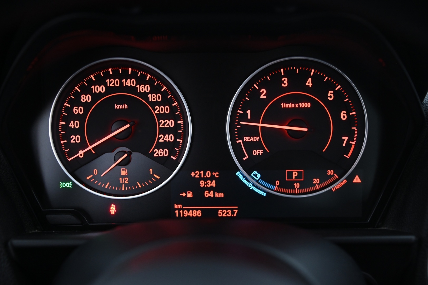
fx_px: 570
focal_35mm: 48
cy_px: 142
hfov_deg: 41.1
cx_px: 214
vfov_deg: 28.0
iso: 2000
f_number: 4
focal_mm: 48
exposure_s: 1/25
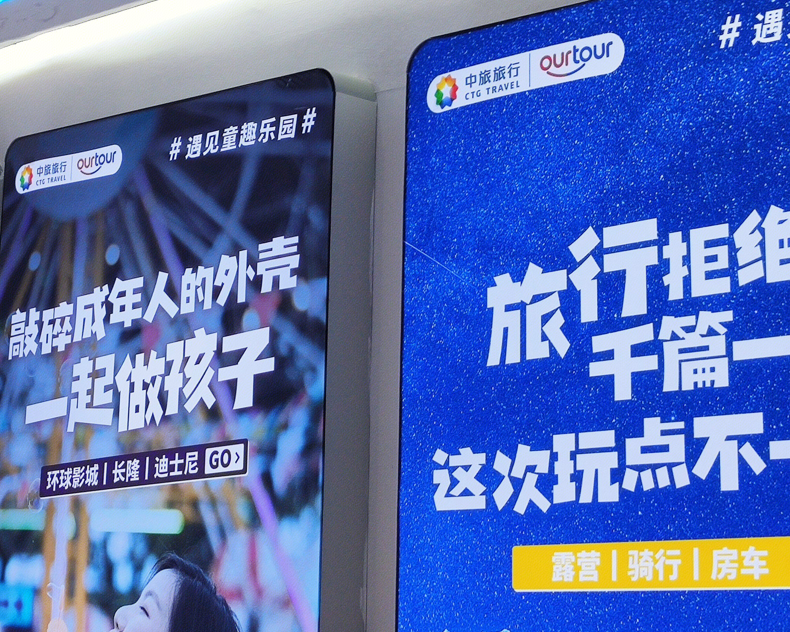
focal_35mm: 67
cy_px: 140
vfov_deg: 22.5
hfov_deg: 28.1
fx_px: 1567
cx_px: 251
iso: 112
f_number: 1.75
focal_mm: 4.75
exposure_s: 1/440
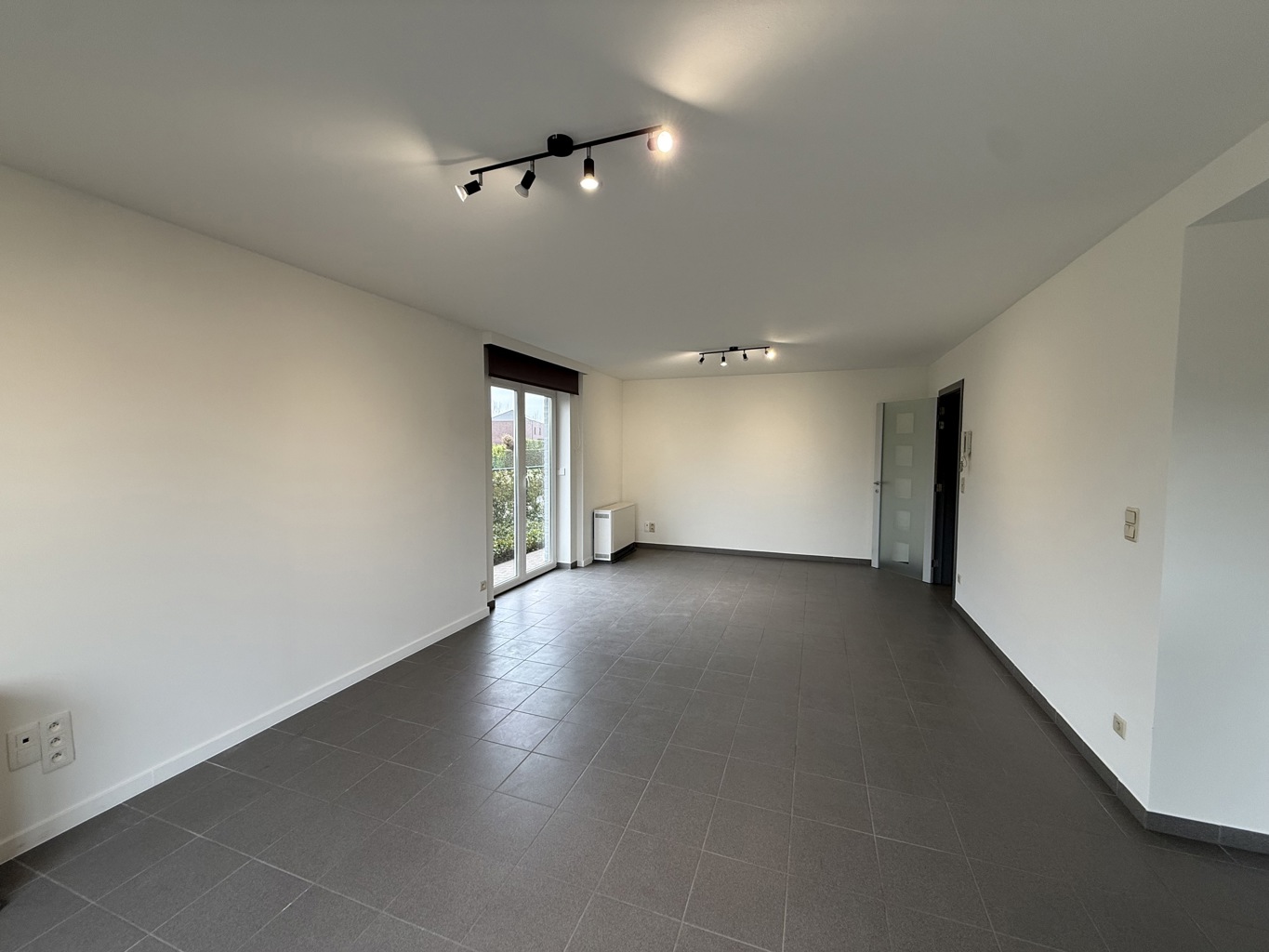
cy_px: 476
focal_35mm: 14
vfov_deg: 85.7
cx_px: 634
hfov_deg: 102.1
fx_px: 513
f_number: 2.2
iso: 64
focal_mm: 2.22
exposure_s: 1/100
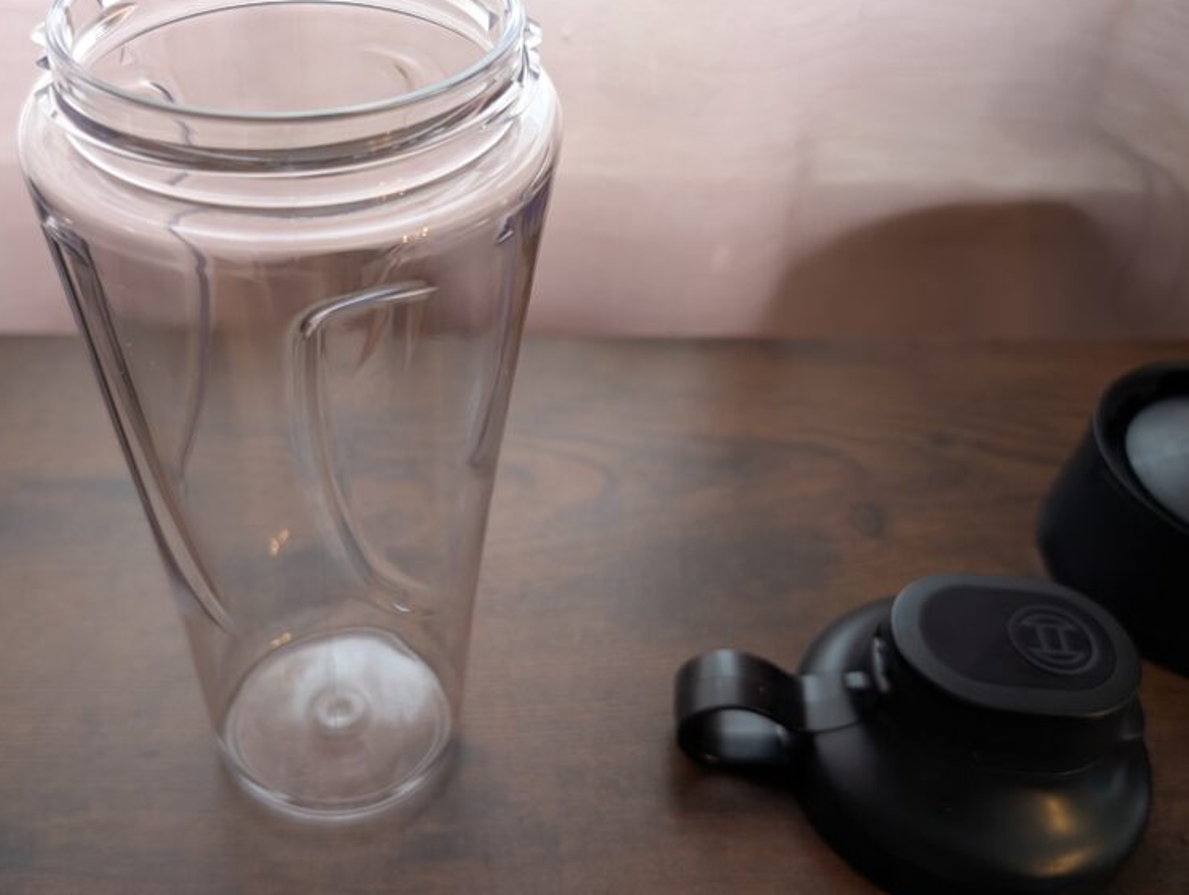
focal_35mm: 33
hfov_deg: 55.0
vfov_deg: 43.0
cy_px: 425
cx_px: 492
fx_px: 1135
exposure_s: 1/100
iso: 358
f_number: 1.68
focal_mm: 6.9
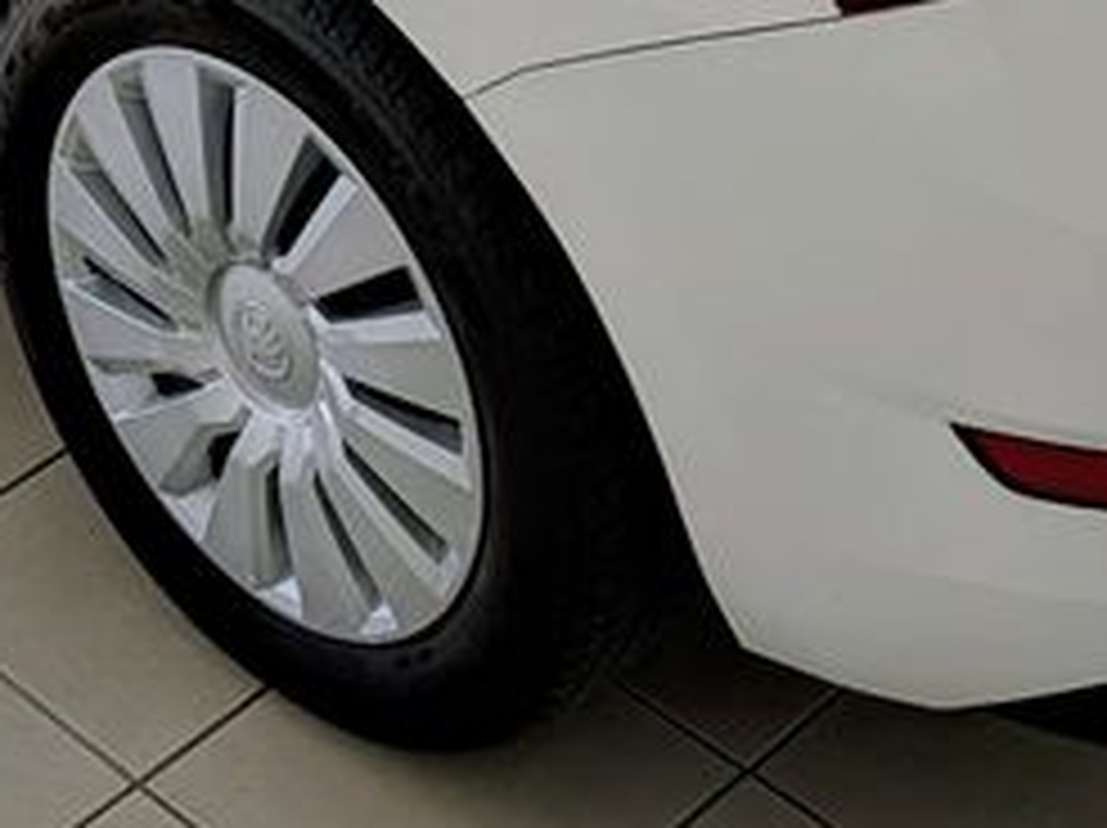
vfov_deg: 13.8
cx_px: 518
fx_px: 3195
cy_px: -432
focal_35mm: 100
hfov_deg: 19.7
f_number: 1.7
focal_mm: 4.53
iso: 26
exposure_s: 1/120
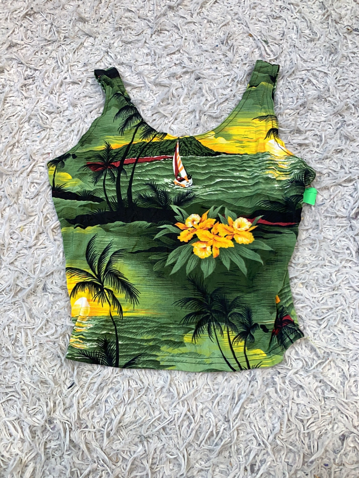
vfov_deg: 67.3
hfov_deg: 53.1
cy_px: 239
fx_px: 360
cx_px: 180
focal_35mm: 26
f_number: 1.8
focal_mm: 4.25
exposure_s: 1/100
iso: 64
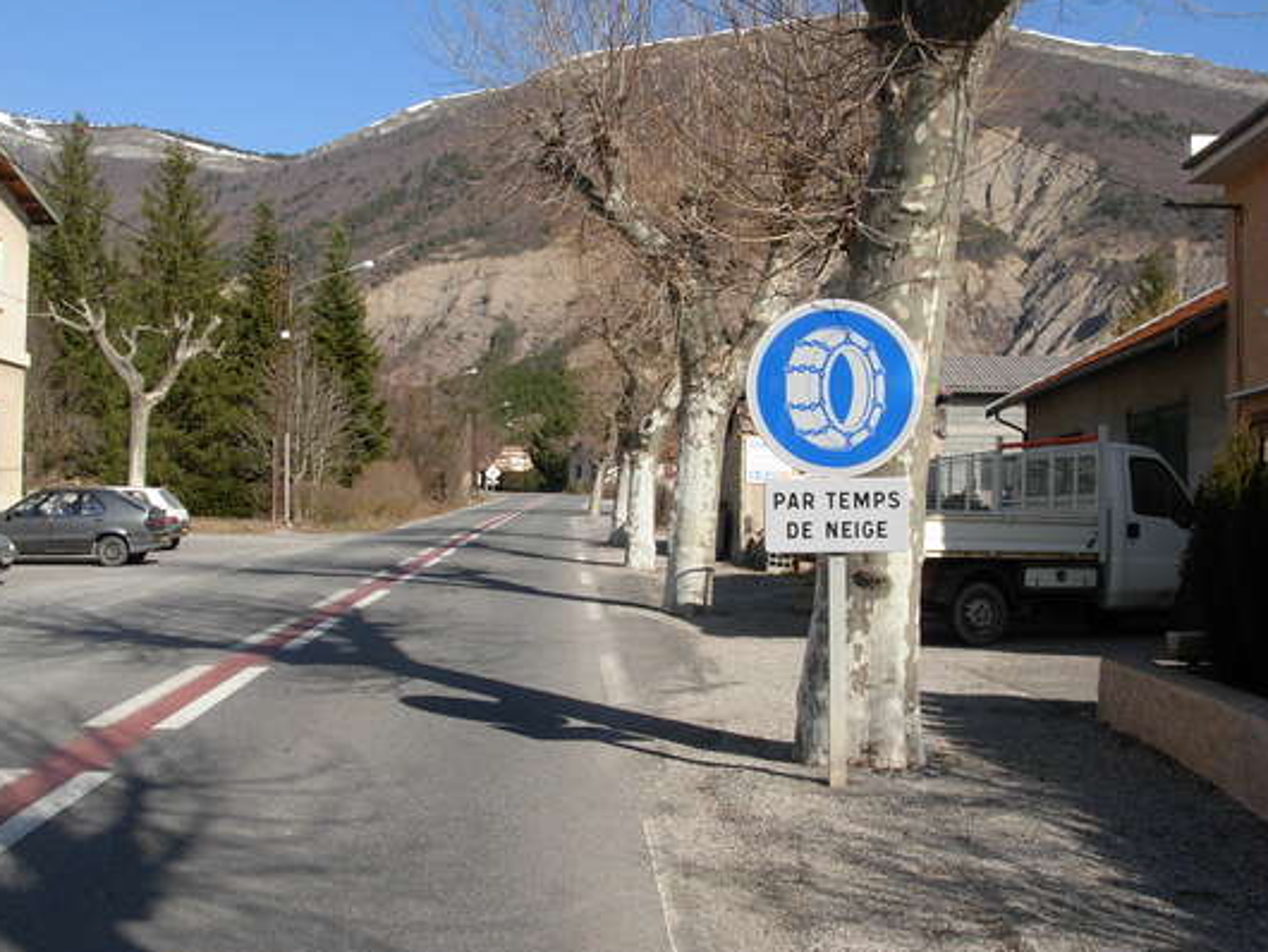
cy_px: 474
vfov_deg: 33.6
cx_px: 591
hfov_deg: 43.8
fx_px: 1576
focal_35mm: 43
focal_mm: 6.3
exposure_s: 1/497
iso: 79
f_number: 4.9
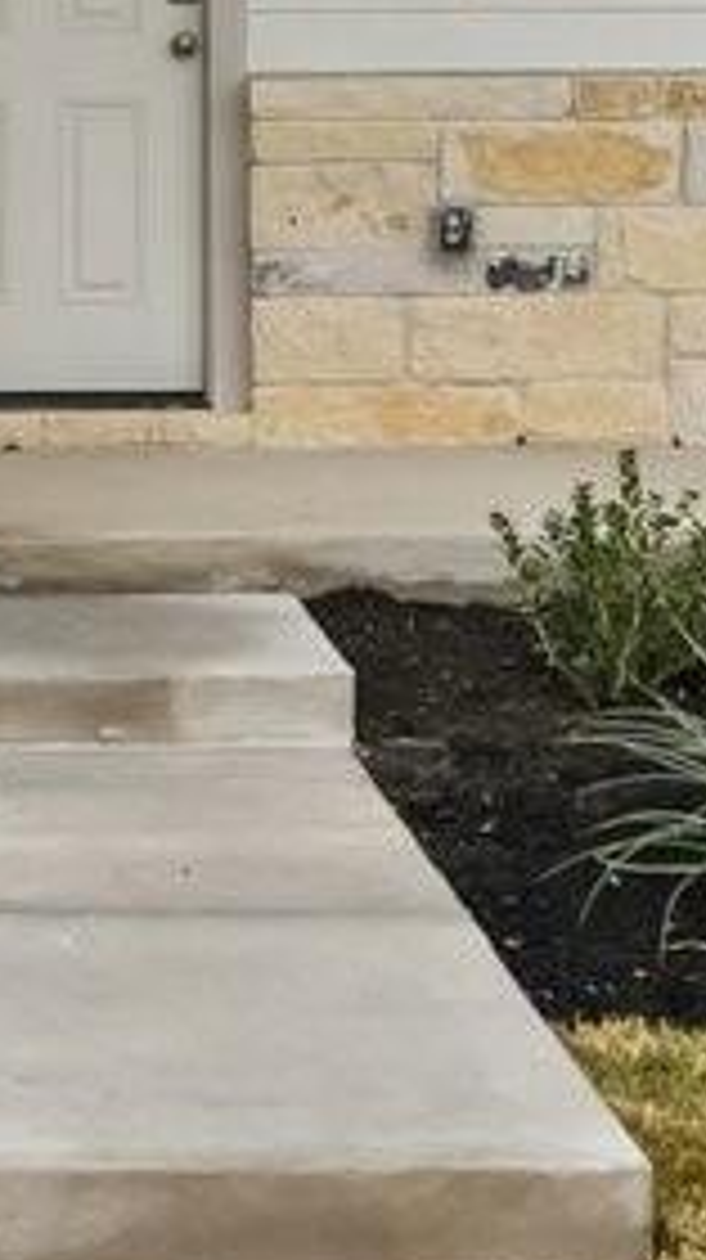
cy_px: 9
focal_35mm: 97
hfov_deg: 11.8
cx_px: -436
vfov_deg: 21.3
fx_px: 3236
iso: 100
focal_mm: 16
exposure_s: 1/160
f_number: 8
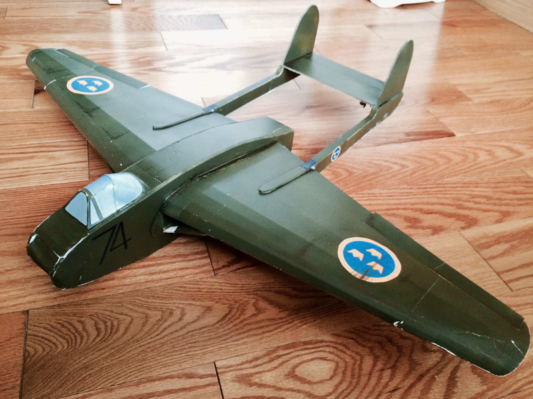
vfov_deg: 48.2
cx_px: 266
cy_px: 200
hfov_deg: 61.7
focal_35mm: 29
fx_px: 447
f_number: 2.2
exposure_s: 1/30
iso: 200
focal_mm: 4.15
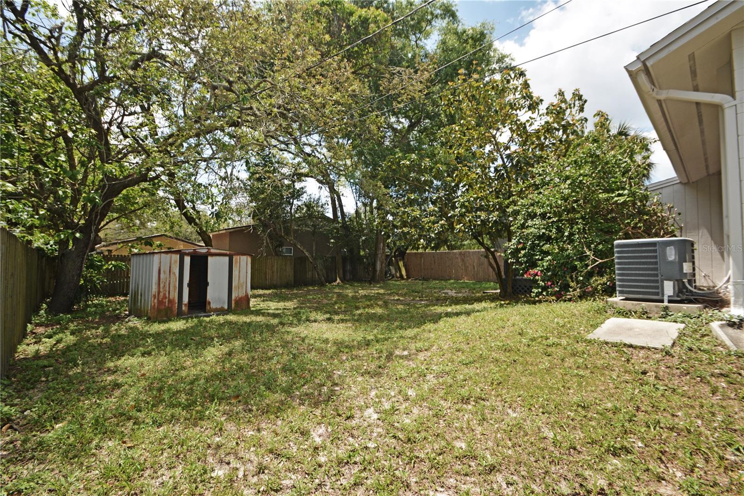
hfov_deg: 100.4
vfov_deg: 77.3
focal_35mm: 15
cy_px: 248
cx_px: 372
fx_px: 310
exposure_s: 1/200
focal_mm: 10
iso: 100
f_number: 8
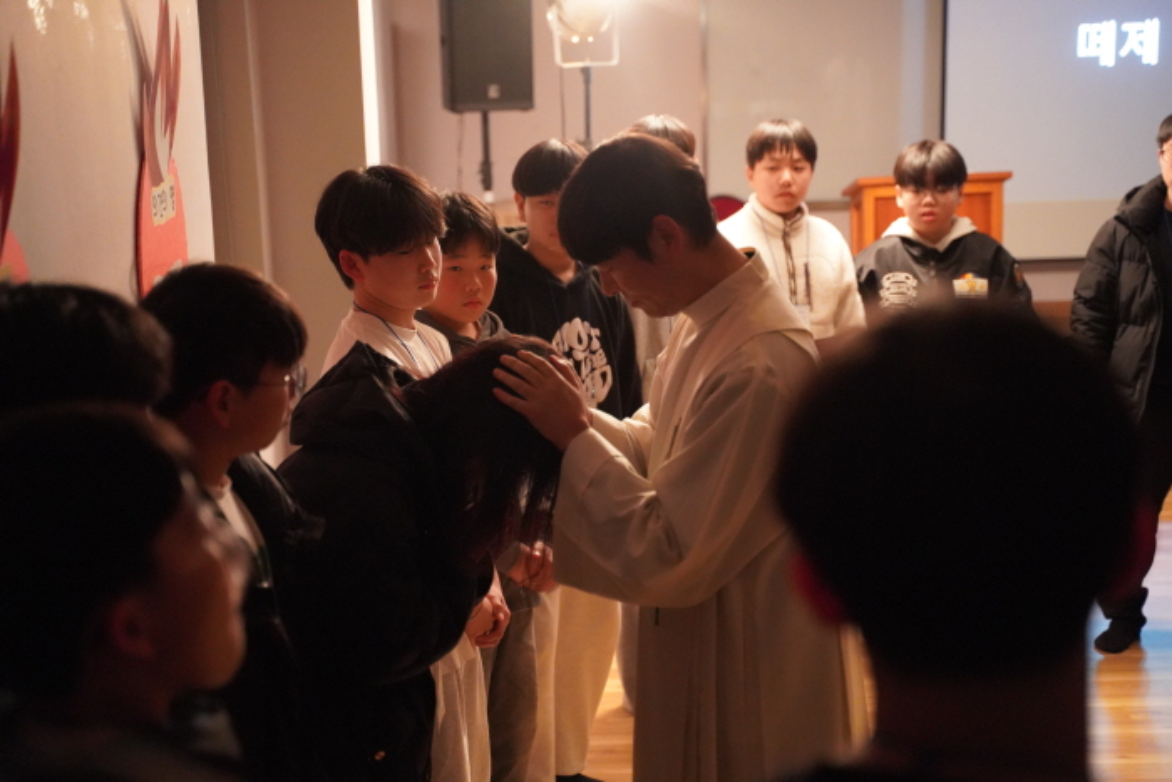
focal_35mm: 58
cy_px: 391
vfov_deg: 23.4
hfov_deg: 34.5
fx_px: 1888
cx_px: 586
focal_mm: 58
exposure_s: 1/80
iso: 12800
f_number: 2.8
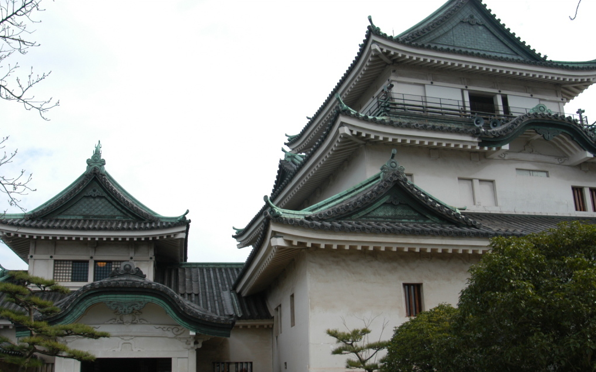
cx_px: 299
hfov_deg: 52.8
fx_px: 601
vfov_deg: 34.4
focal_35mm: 37
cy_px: 196
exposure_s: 1/250
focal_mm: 24
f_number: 8
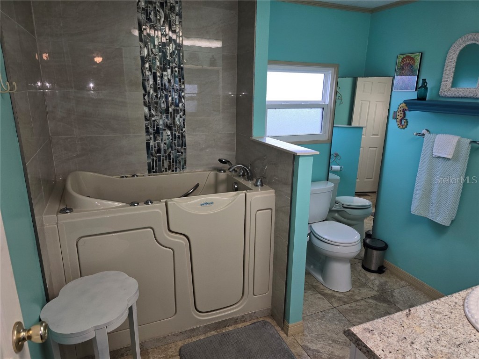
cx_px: 240
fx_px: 318
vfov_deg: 58.9
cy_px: 180
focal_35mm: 23
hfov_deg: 73.9
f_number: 1.7
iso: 40
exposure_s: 1/60
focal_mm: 6.3
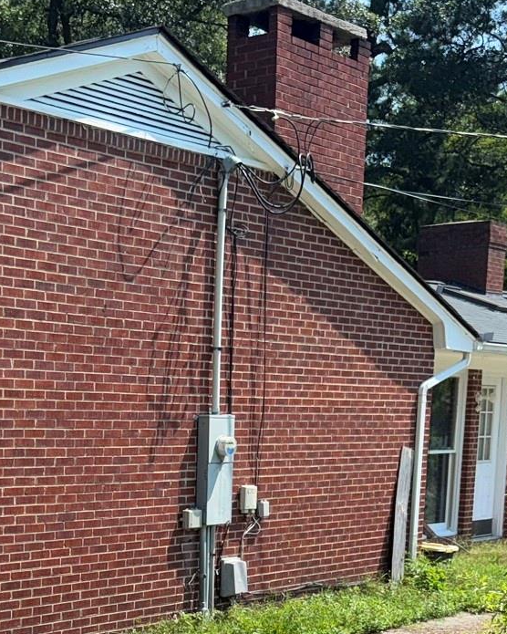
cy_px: 605
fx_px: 1294
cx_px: 98
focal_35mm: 69
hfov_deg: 21.9
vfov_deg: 26.3
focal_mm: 6.76
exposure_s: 1/2833
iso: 64
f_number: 1.78
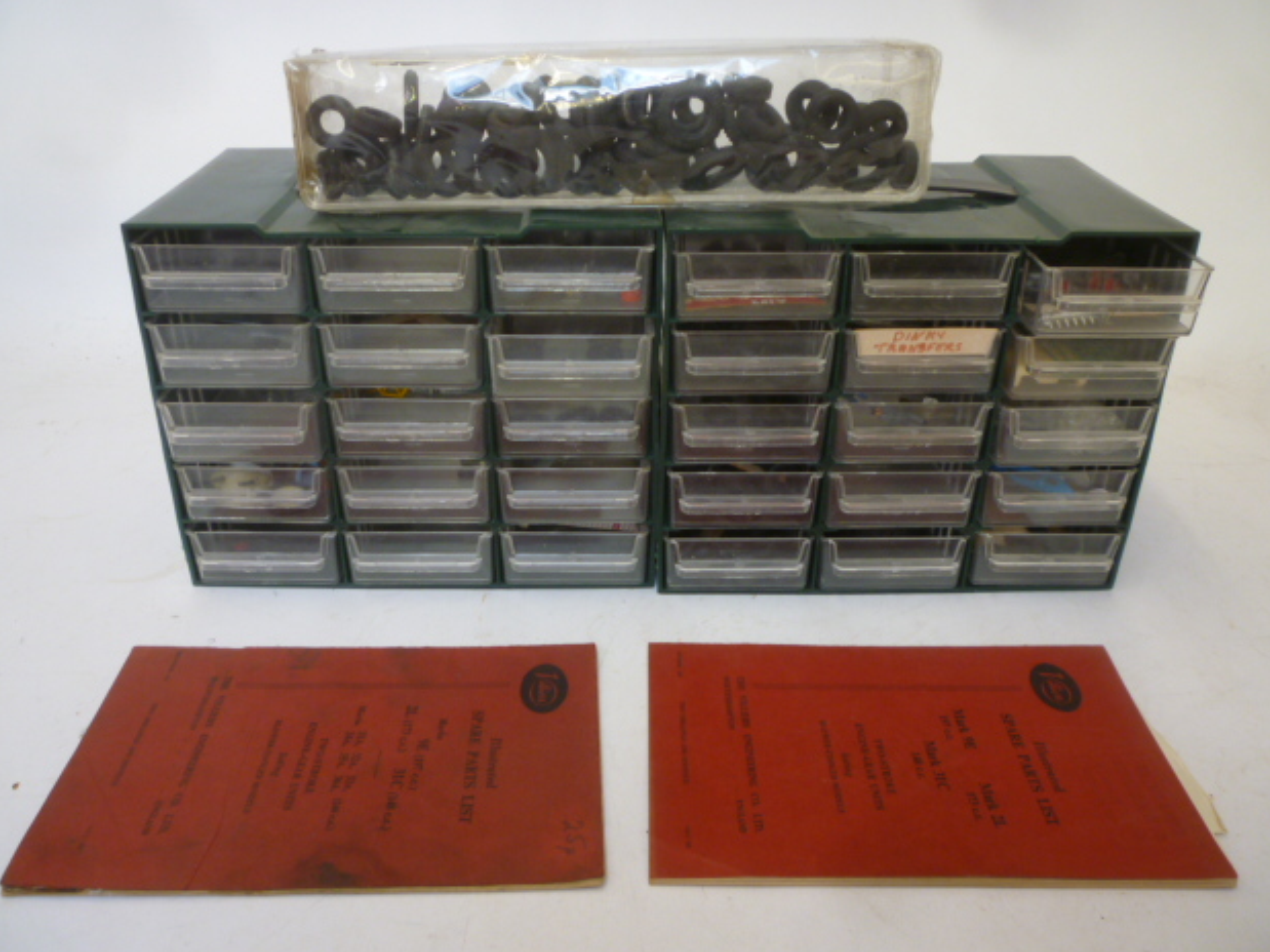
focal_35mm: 30
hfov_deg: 60.0
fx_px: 1100
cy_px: 484
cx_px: 634
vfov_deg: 46.8
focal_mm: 5.2
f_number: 3.3
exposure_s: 1/30
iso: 125
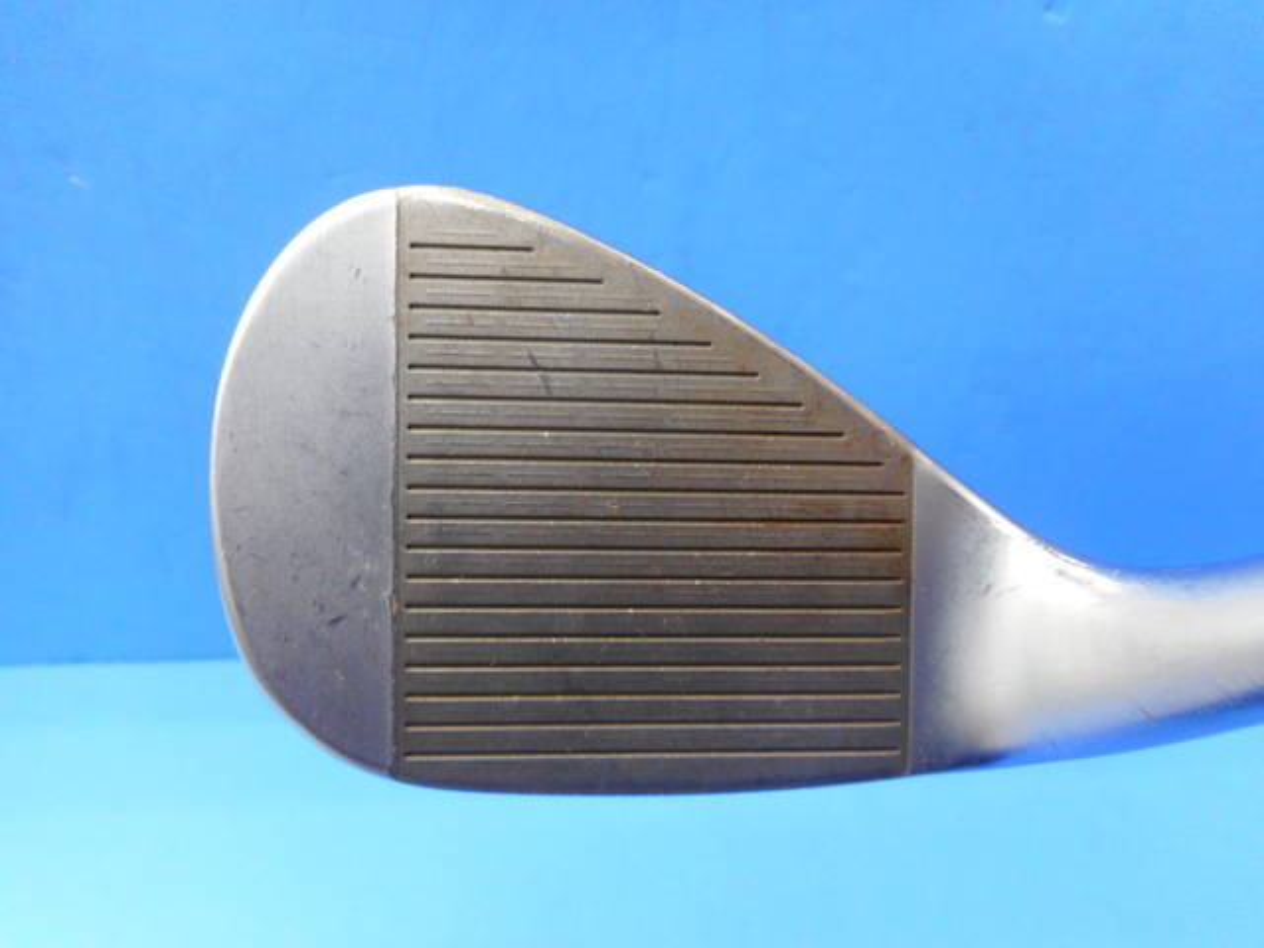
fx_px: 913
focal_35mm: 25
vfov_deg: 54.9
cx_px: 632
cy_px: 474
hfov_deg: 69.4
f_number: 3.7
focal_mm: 4.5
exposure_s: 1/30
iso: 250
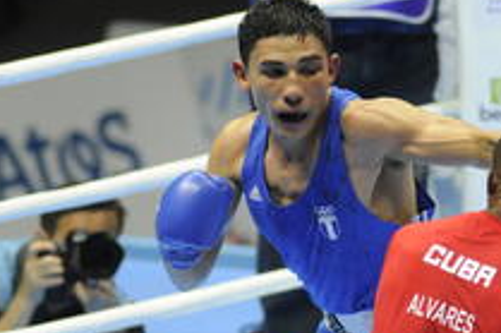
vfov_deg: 1.3
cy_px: 192
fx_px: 14948
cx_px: 350
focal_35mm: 1075
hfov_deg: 1.9
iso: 2000
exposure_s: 1/1250
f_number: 3.5
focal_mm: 300
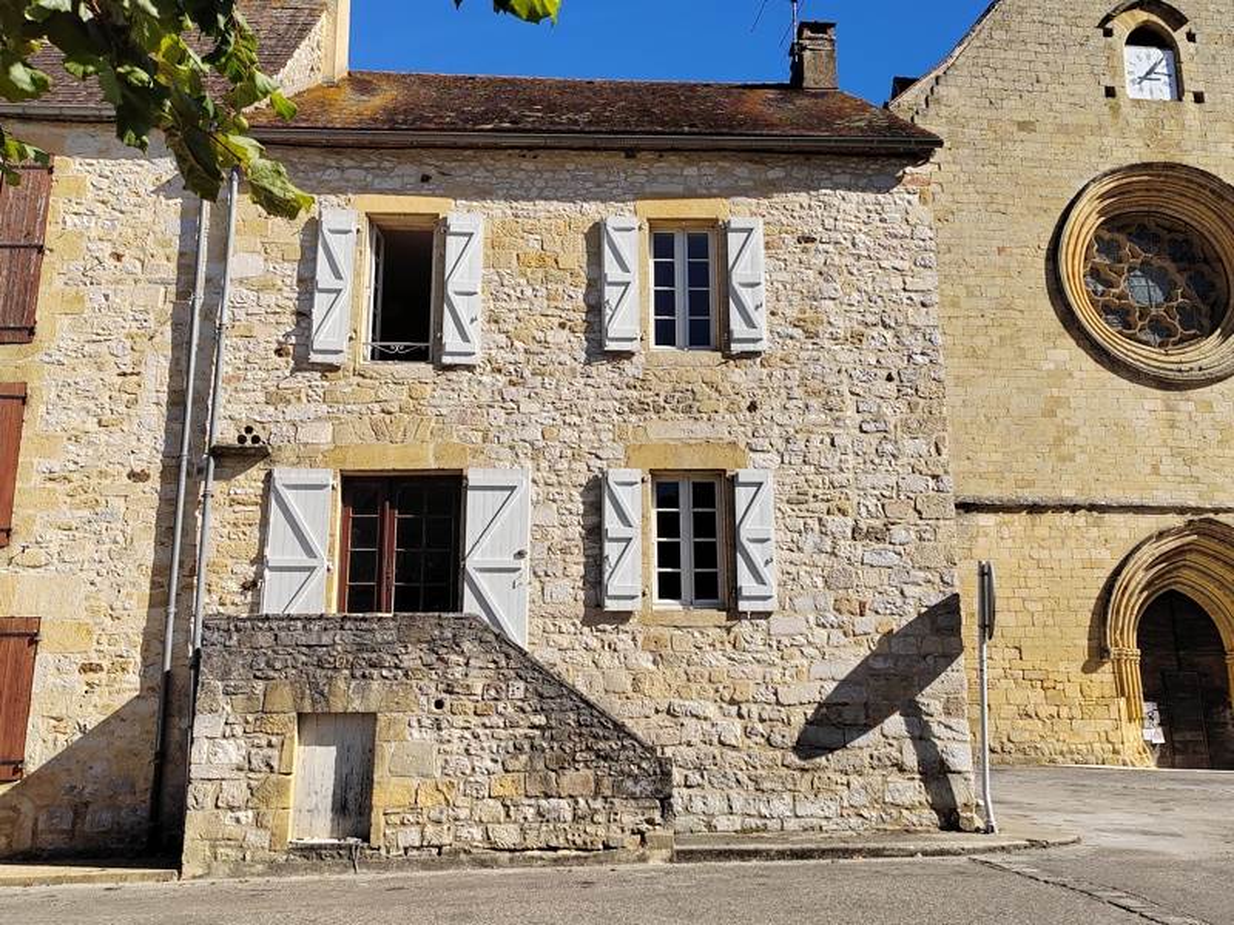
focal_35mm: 32
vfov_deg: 44.2
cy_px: 462
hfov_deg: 56.8
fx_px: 1141
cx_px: 617
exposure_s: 1/1600
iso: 100
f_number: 1.9
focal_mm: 5.52
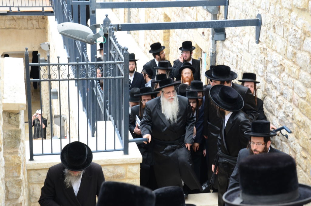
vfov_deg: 17.4
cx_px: 156
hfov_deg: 26.0
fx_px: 672
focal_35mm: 78
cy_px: 103
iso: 500
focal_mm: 52
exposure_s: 1/160
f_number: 7.1
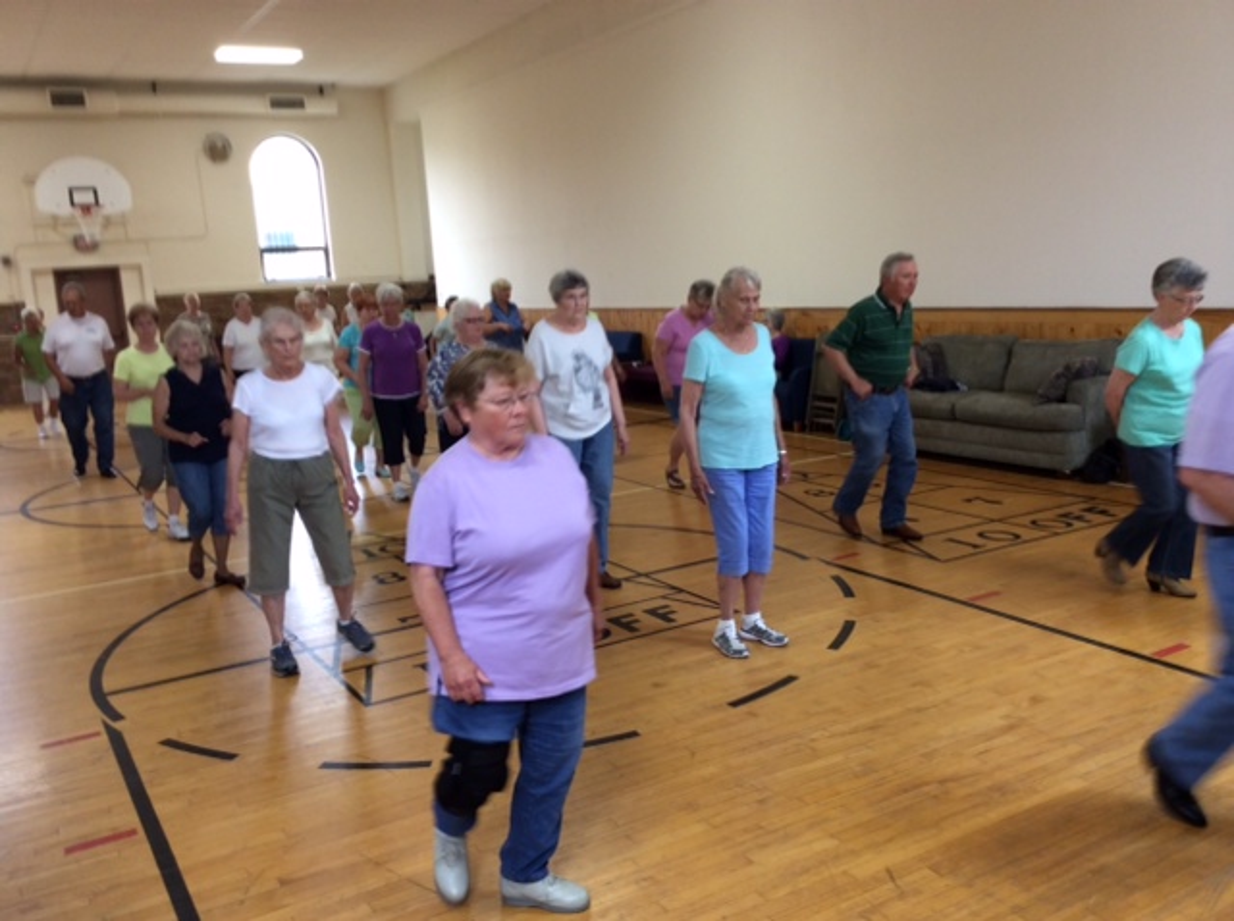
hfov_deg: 55.4
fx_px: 1175
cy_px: 460
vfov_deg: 42.8
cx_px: 617
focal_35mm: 33
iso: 50
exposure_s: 1/24
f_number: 2.4
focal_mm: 3.3
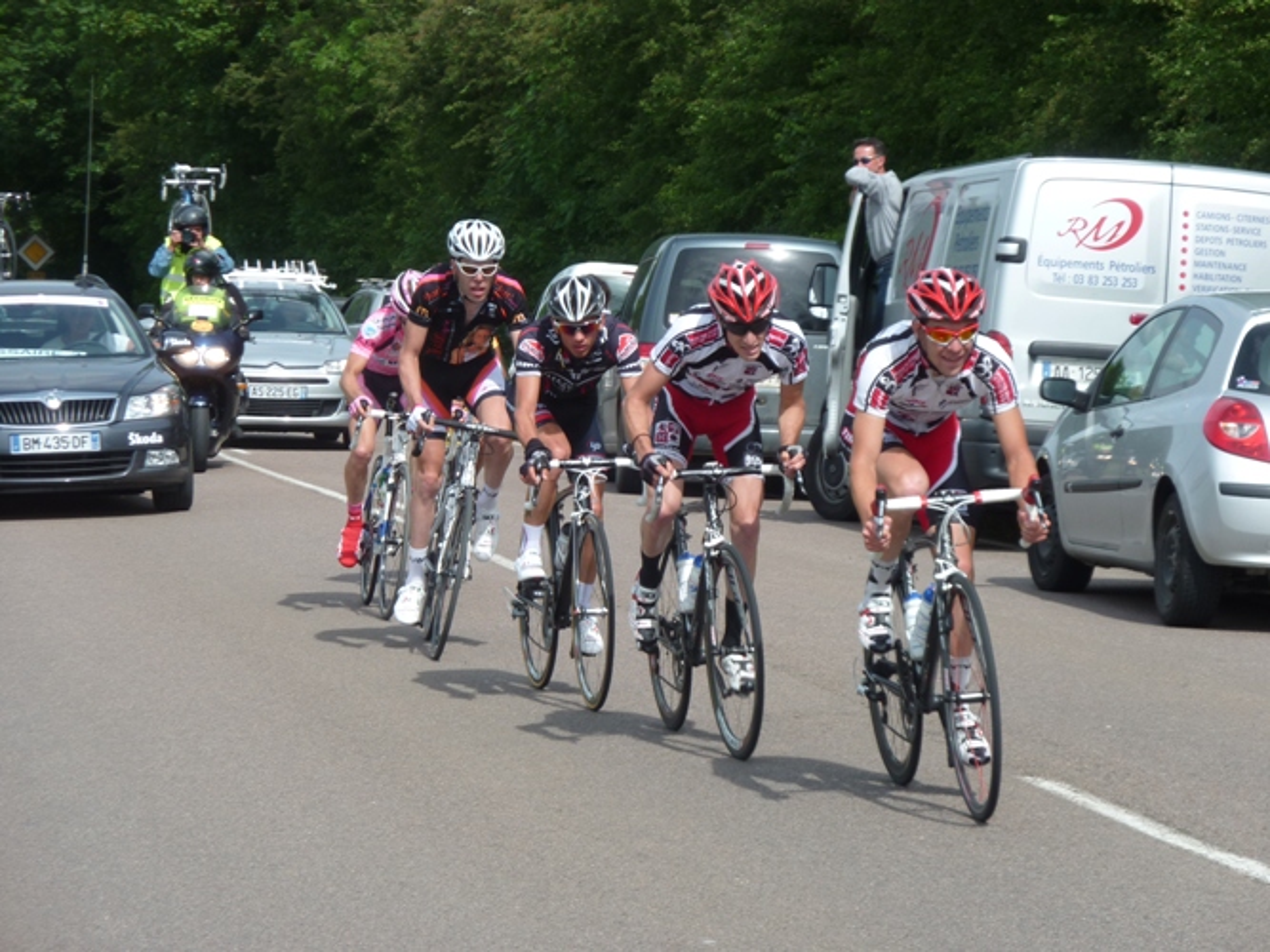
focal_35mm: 139
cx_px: 635
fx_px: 5099
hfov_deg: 14.2
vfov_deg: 10.7
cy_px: 476
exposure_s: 1/250
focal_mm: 25
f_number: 5.5
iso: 80
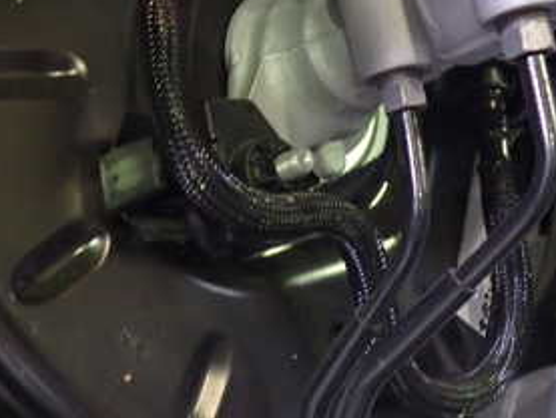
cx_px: 209
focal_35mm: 65
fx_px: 1044
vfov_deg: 22.5
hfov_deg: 29.7
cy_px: 147
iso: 800
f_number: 2.3
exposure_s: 1/15
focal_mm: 5.4
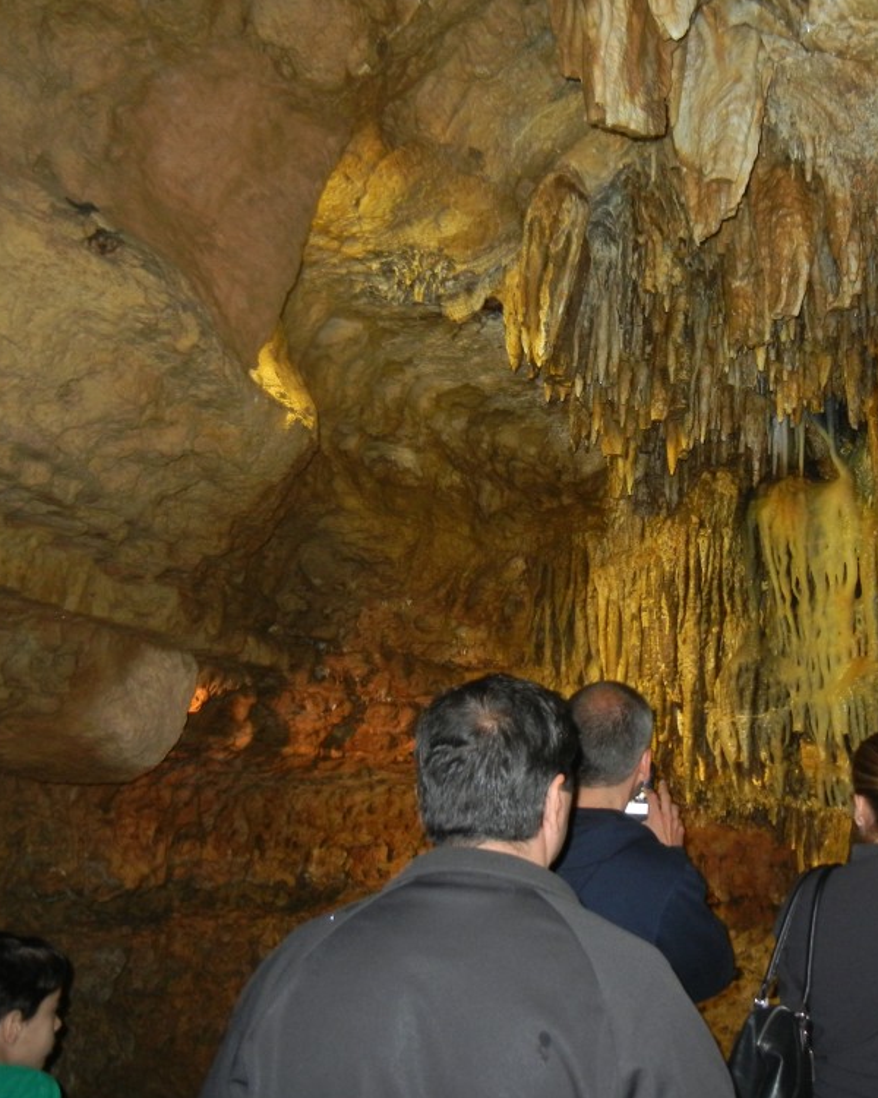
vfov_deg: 45.8
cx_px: 686
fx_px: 1299
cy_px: 550
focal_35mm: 40
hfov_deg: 36.2
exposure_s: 1/30
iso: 400
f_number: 3.5
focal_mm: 5.4
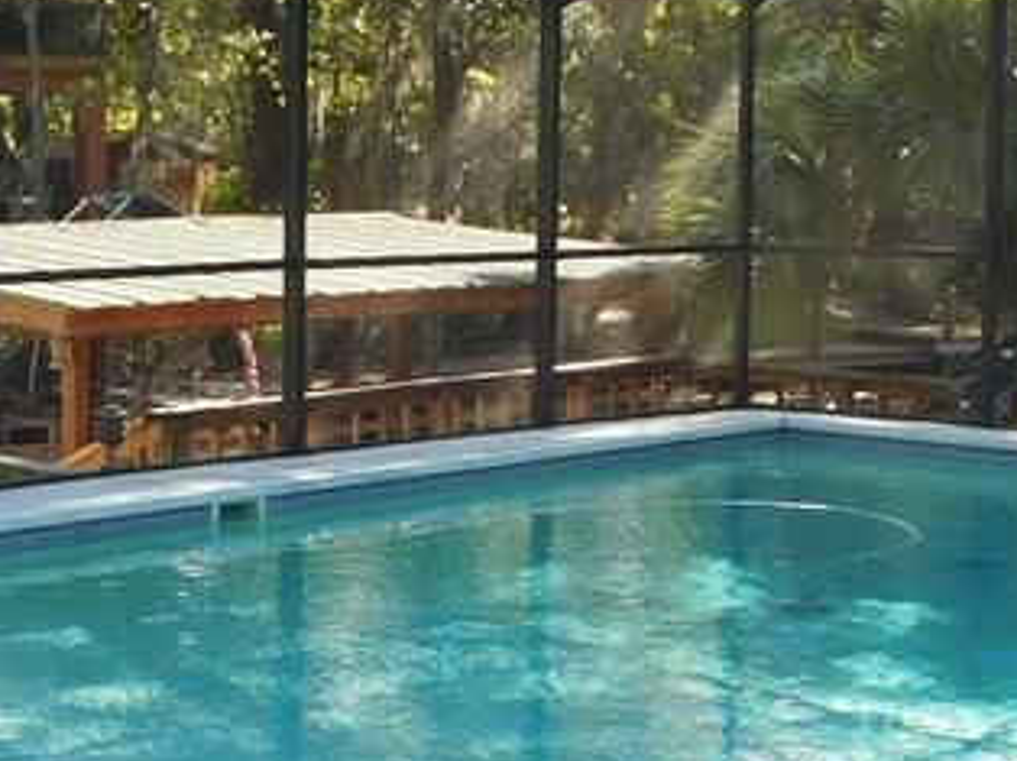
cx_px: -211
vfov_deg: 19.6
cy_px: 312
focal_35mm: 75
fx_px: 2202
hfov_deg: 23.7
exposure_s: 1/250
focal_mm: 4
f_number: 3
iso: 125
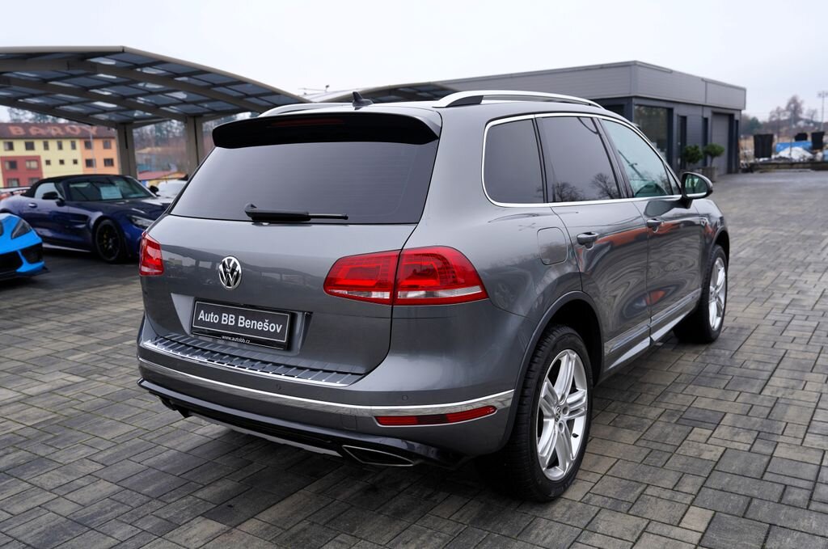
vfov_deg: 41.0
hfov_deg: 58.8
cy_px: 274
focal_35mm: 32
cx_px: 414
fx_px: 735
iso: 100
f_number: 4
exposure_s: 1/80
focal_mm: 32
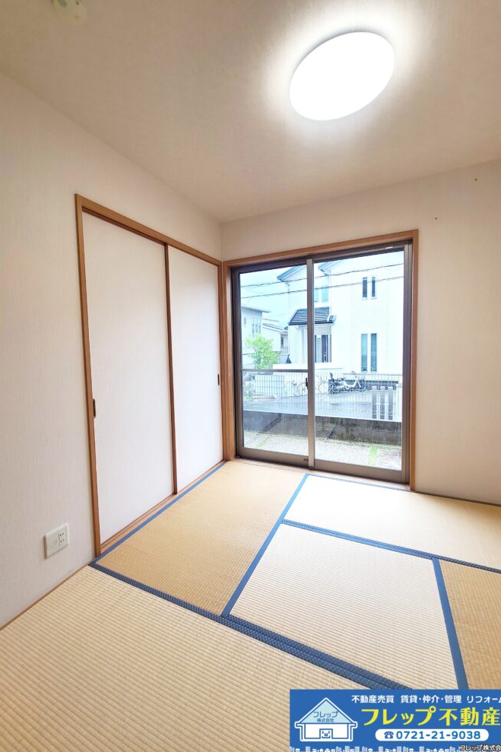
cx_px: 221
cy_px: 365
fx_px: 292
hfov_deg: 80.9
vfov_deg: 104.2
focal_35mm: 14
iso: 64
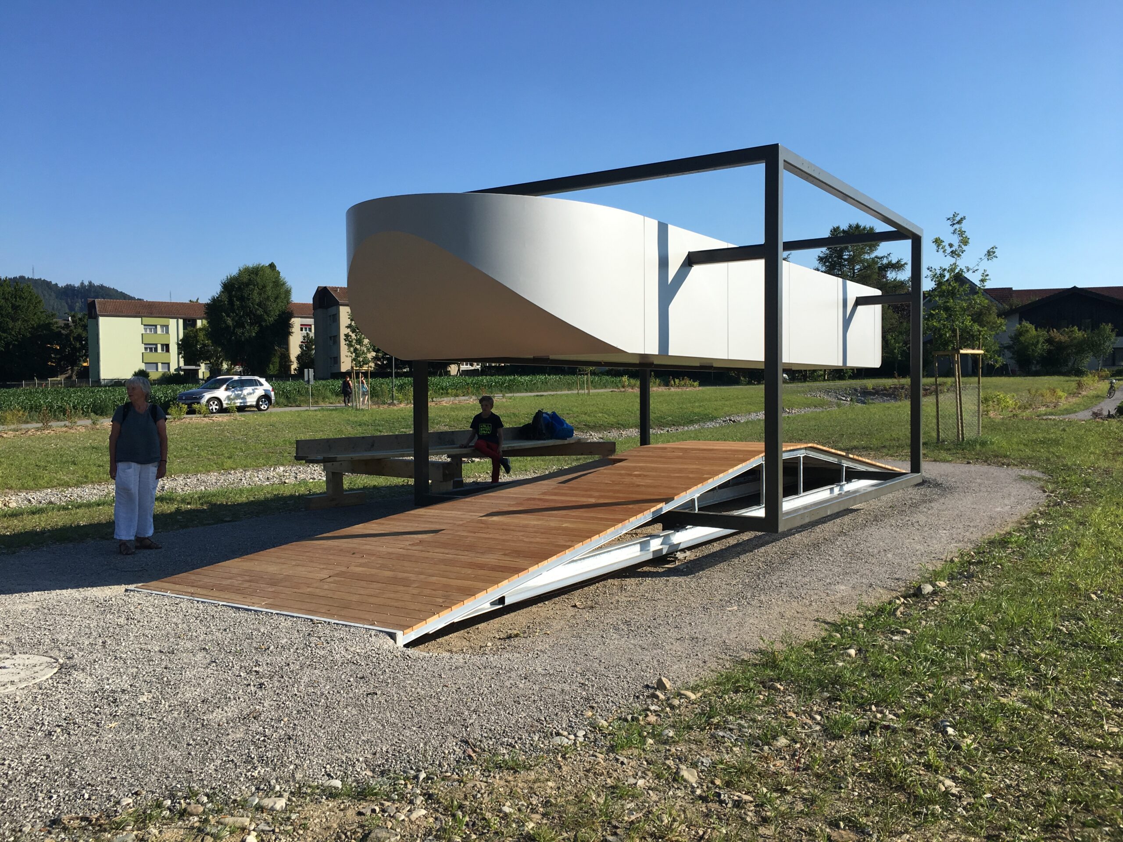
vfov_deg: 48.2
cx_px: 562
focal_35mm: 29
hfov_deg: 61.7
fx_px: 941
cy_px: 421
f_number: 2.2
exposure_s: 1/1508
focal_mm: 4.15
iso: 25
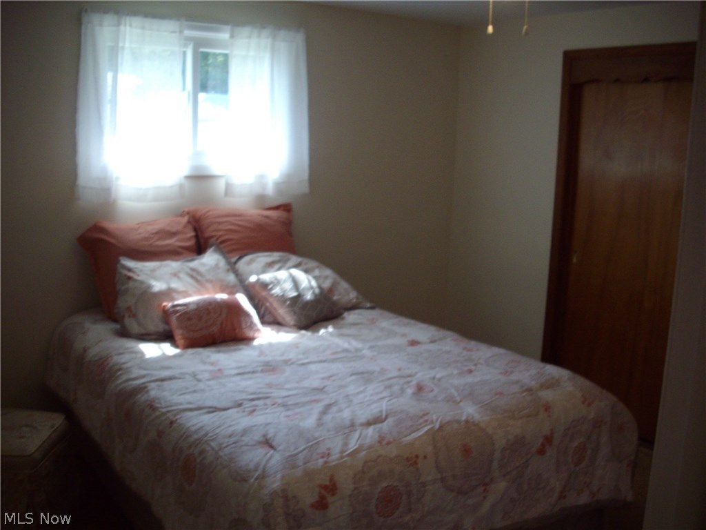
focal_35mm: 37
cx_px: 353
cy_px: 265
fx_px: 755
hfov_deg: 50.1
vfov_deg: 38.7
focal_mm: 6.2
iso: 160
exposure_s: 1/60
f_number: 2.8
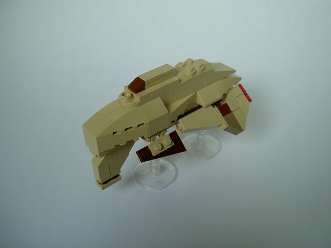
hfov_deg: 47.9
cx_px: 166
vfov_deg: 36.8
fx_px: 373
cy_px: 124
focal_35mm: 39
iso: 100
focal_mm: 8
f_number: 2.8
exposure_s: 1/34.1
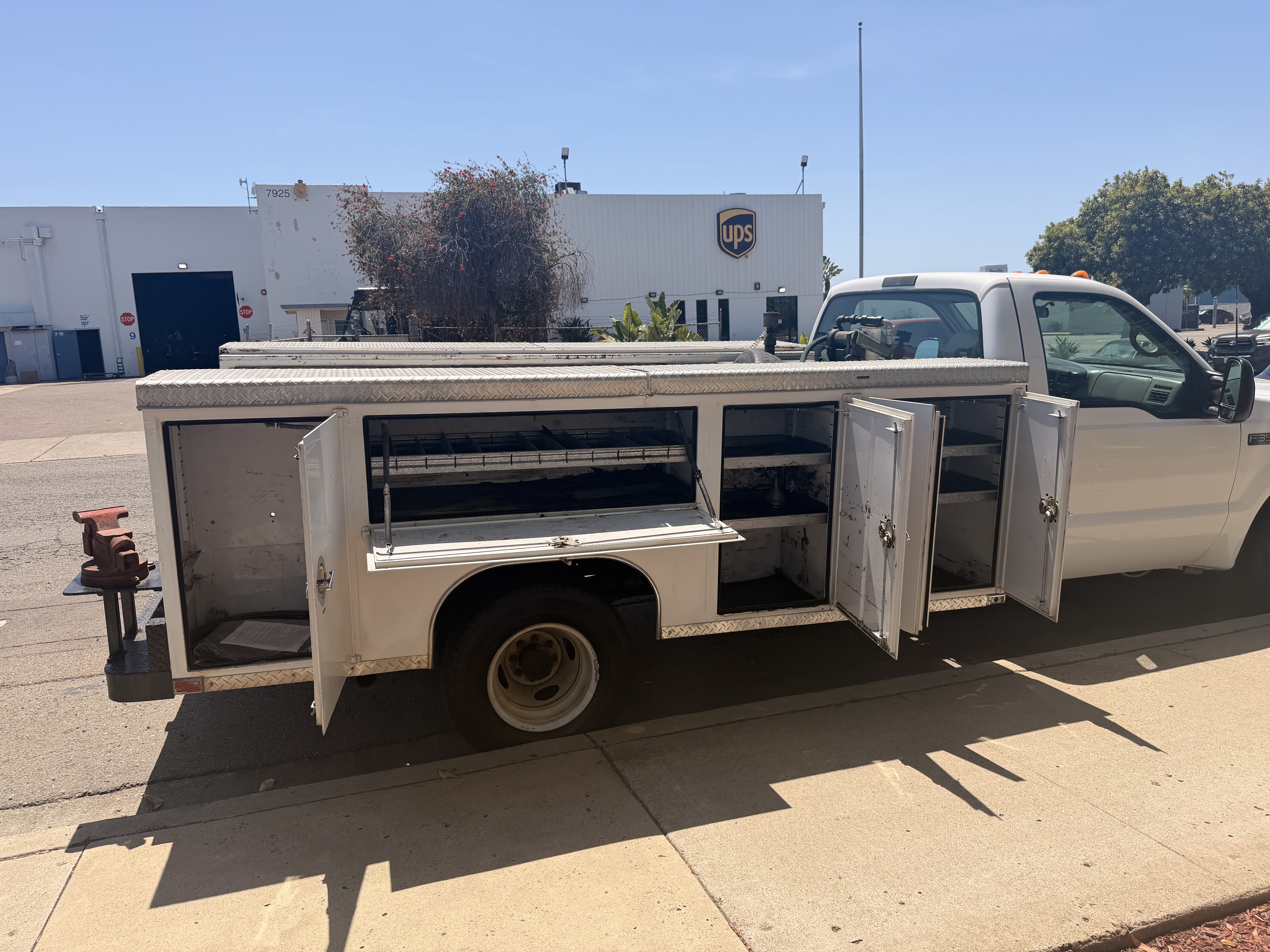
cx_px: 635
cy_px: 476
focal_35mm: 24
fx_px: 881
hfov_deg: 71.6
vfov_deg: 56.8
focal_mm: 6.76
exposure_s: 1/4673
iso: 80
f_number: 1.78
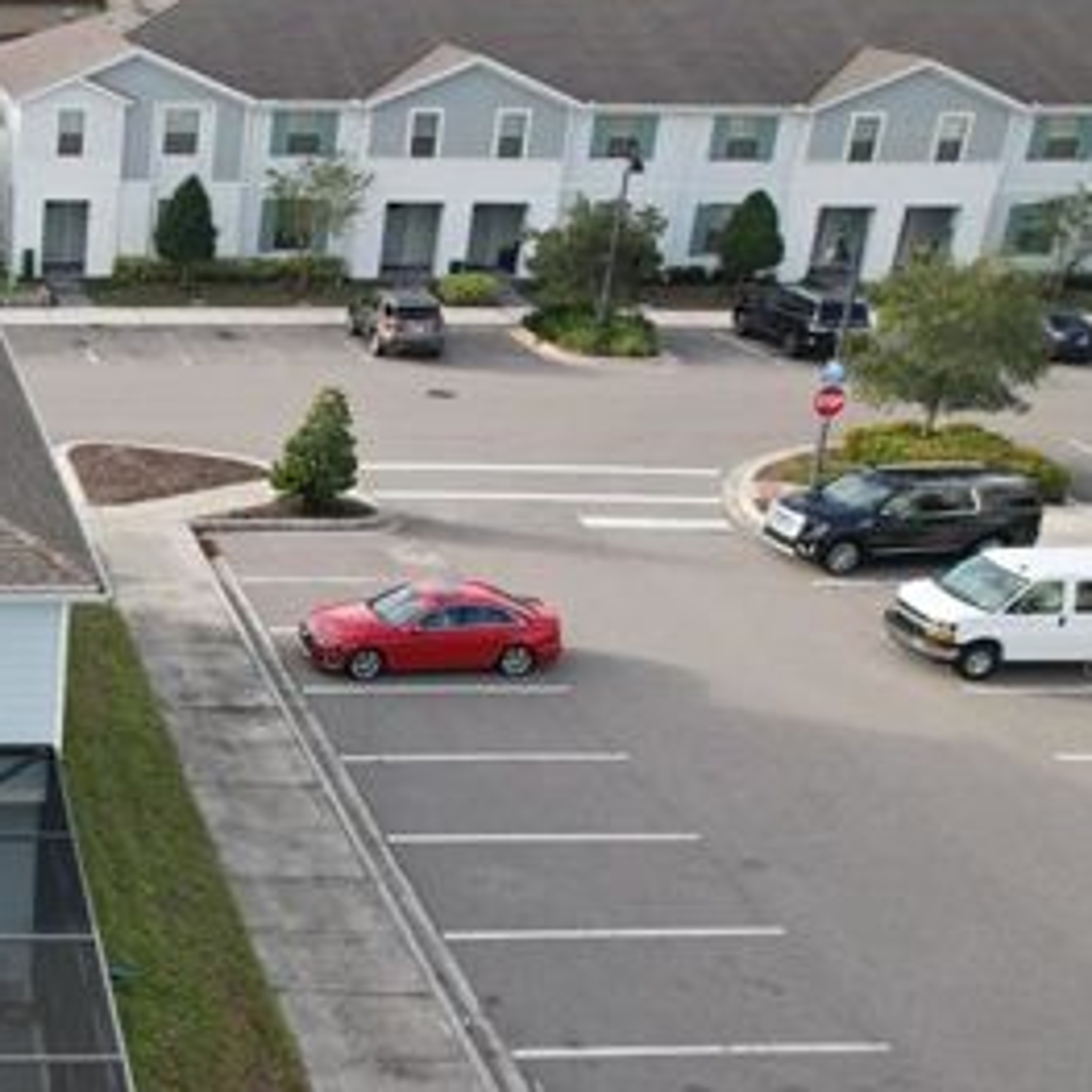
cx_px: -218
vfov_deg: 33.9
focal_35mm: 50
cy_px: 675
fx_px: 1785
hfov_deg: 29.3
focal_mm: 8.38
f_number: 2.8
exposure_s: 1/800
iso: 200
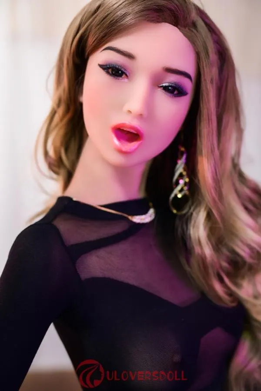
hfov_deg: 27.0
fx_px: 544
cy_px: 196
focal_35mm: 50
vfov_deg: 39.6
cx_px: 130
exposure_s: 1/30
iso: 100
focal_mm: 50
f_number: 2.2
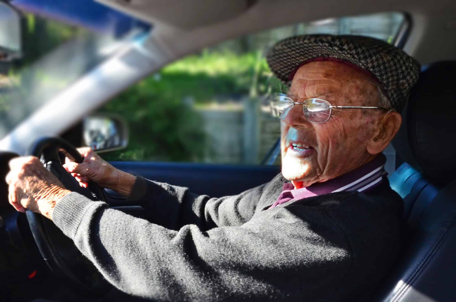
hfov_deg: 77.4
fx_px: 284
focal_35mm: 22
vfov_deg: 55.9
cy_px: 151
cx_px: 228
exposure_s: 1/250
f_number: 8
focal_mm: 15
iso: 800
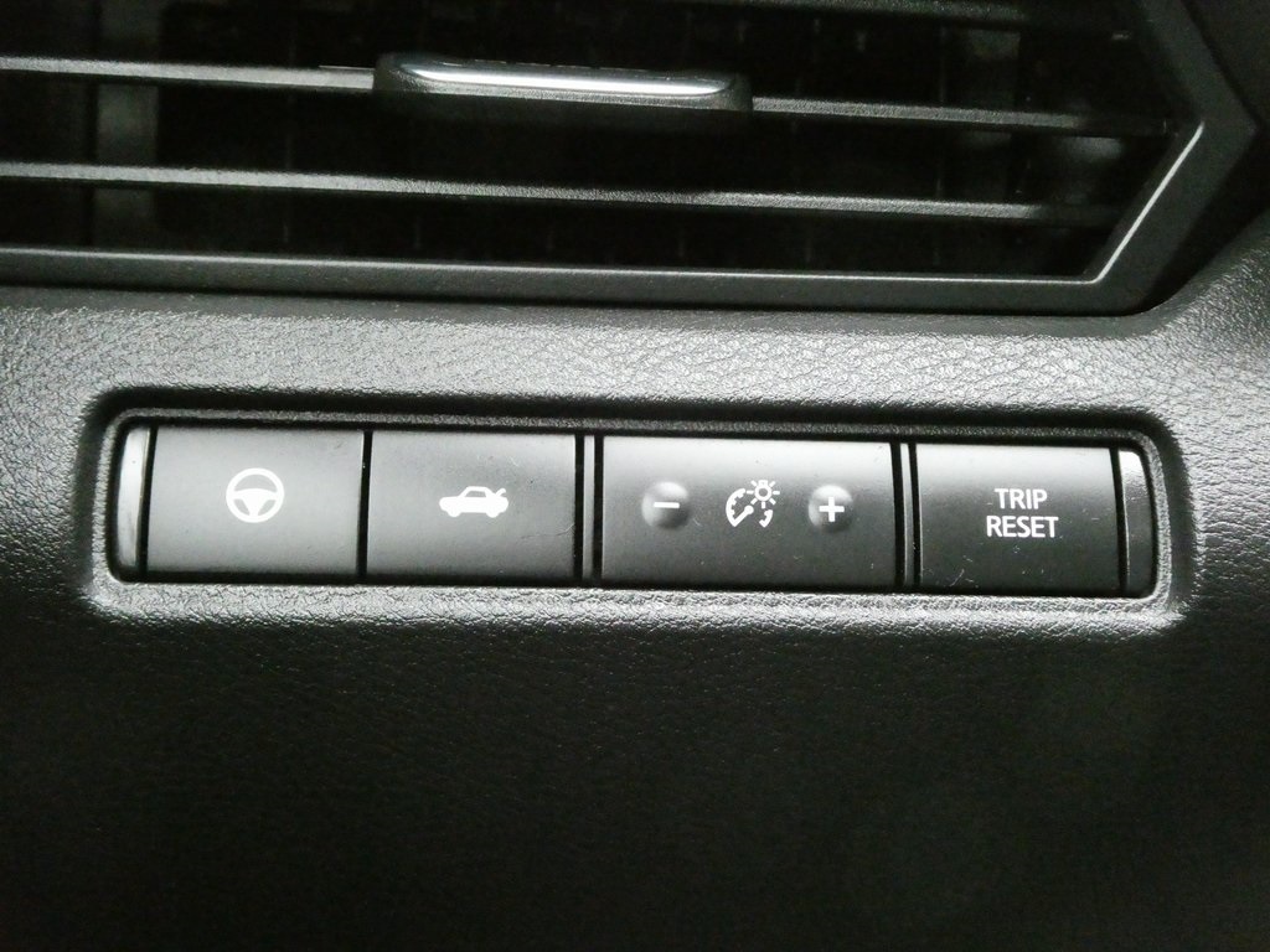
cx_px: 635
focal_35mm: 50
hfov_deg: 38.2
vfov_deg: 29.1
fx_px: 1834
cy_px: 476
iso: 2500
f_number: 4.1
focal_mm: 9
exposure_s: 1/250
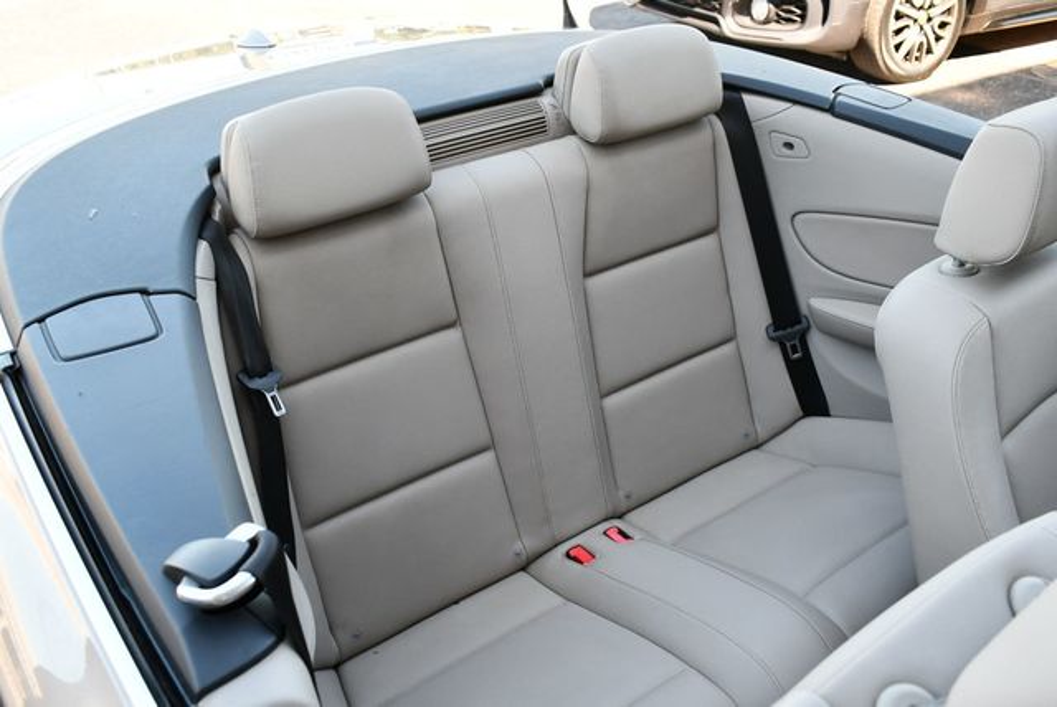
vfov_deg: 36.9
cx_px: 528
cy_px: 354
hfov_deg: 53.1
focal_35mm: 36
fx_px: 1058
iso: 400
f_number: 4.5
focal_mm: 18
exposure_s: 1/250
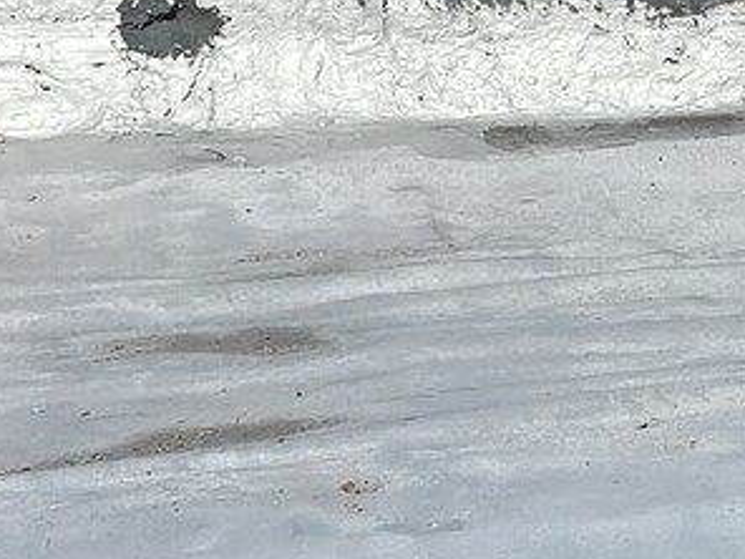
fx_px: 2518
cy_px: 476
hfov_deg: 13.7
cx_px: 1584
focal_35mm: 117
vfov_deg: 12.6
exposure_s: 1/2817
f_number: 1.8
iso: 32
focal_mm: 4.25
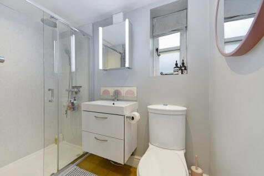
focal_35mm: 14
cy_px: 88
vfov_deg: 81.2
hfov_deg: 104.3
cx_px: 132
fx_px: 103
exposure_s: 1/13
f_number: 7.1
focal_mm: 14
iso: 400
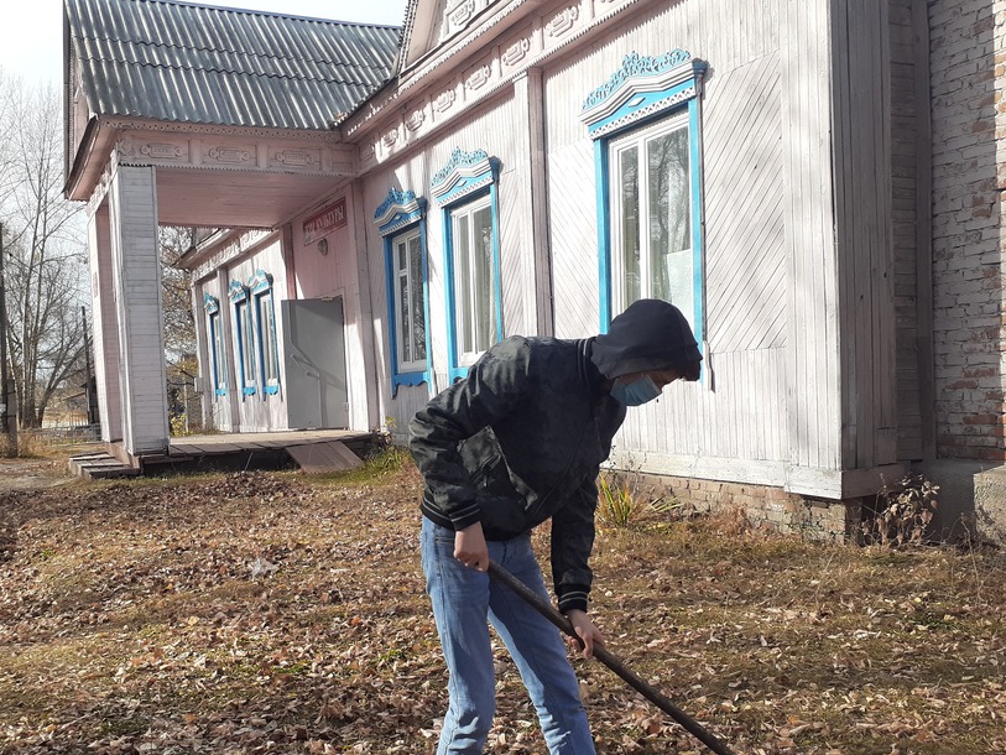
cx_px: 455
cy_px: 464
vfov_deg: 41.5
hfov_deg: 53.9
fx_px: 988
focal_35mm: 34
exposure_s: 1/861
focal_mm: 3.6
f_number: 1.9
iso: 40
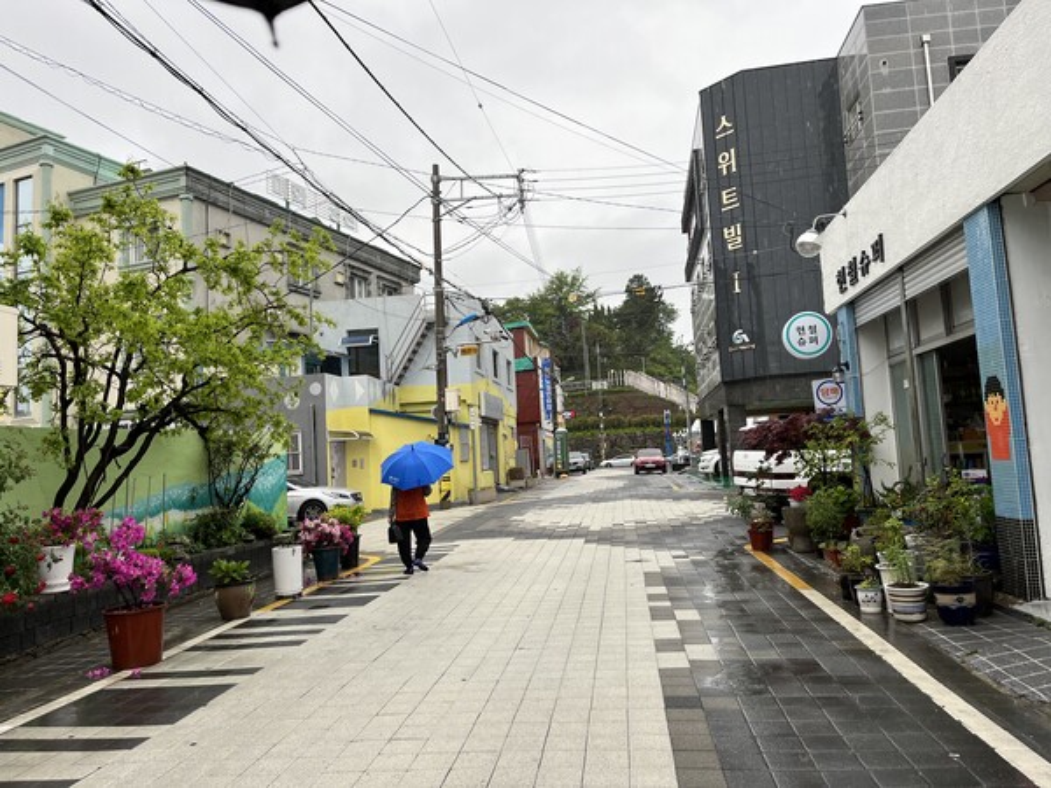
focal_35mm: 26
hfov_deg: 67.3
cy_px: 394
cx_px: 526
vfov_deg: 53.1
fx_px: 789
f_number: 1.6
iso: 50
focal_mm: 5.1
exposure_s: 1/499
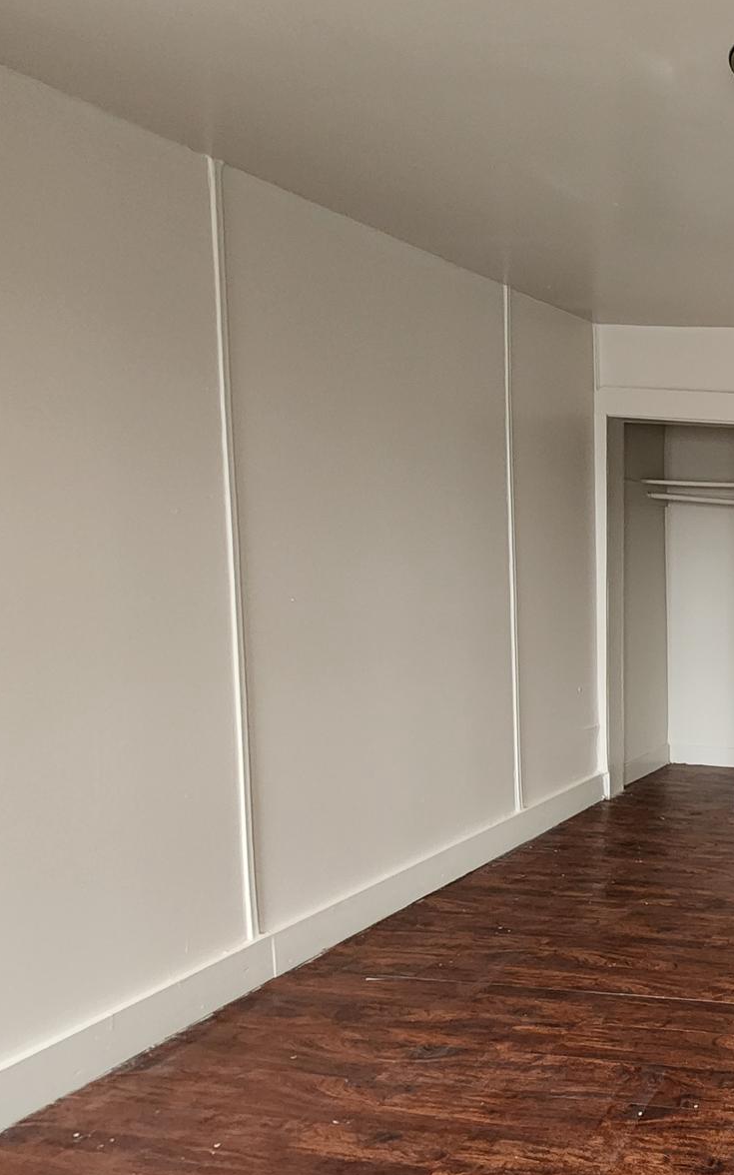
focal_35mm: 24
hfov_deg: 32.8
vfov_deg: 74.8
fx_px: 768
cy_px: 587
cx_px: 1016
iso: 320
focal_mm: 2.2
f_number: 2.2
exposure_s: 1/60
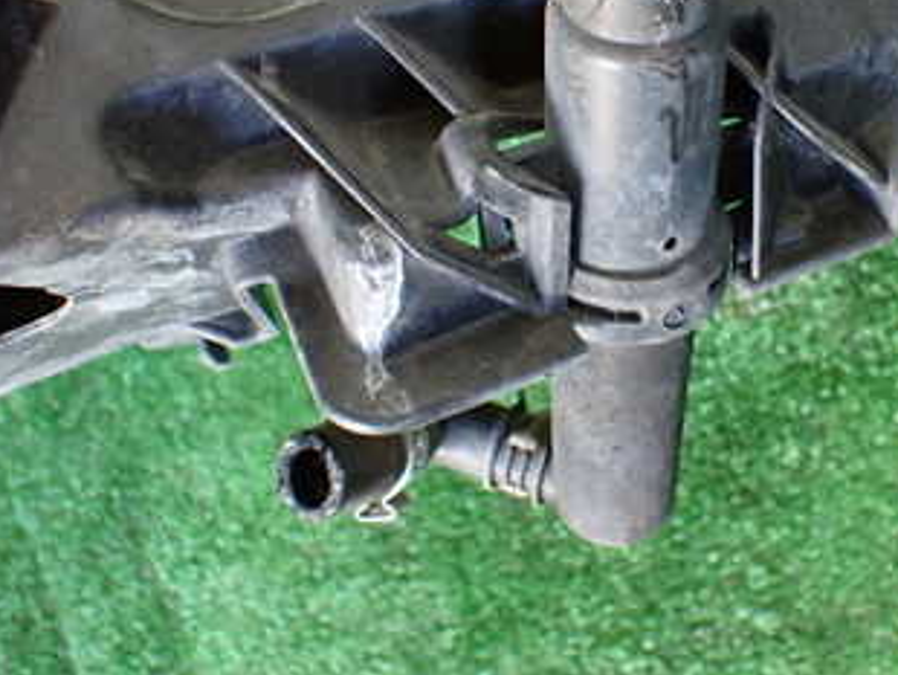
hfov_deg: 32.7
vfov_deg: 24.9
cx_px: 649
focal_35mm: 58
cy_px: 148
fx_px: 1506
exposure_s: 1/80
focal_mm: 5.4
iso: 800
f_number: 2.3
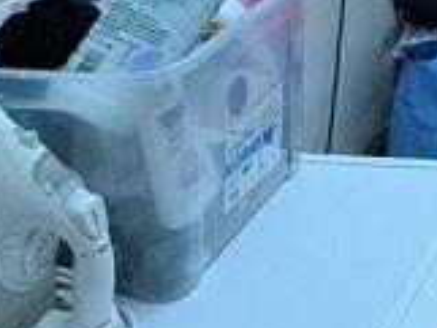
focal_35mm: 89
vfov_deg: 16.0
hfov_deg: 18.0
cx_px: 763
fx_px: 1124
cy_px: -68
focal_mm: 2.22
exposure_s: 1/60
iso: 640
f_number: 2.2
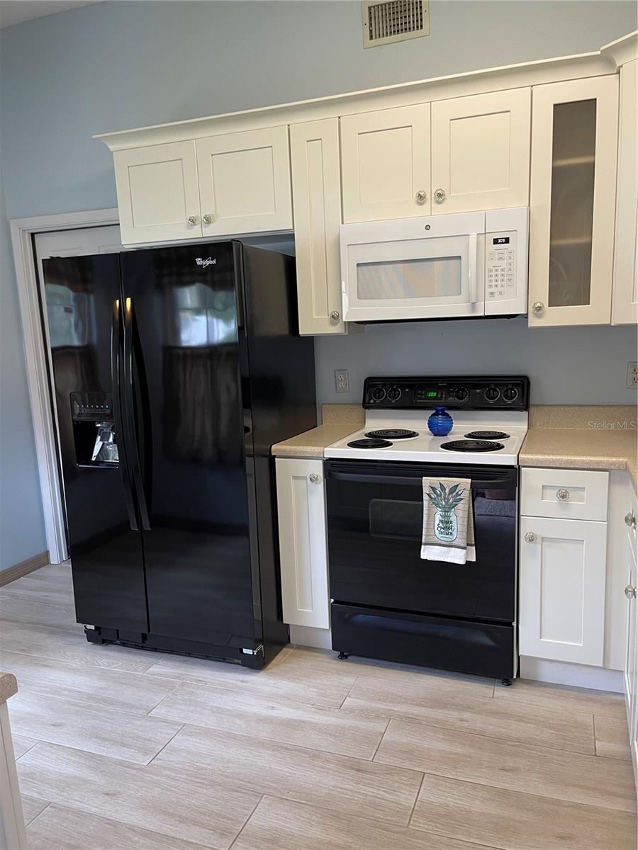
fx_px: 639
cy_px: 425
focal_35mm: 26
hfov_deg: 53.1
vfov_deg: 67.3
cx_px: 319
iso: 125
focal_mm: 5.1
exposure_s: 1/60
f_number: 1.6
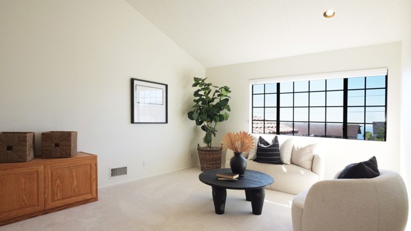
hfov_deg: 86.6
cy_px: 135
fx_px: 218
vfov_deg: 55.6
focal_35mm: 20
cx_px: 206
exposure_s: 1/200
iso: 2000
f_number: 10
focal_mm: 9
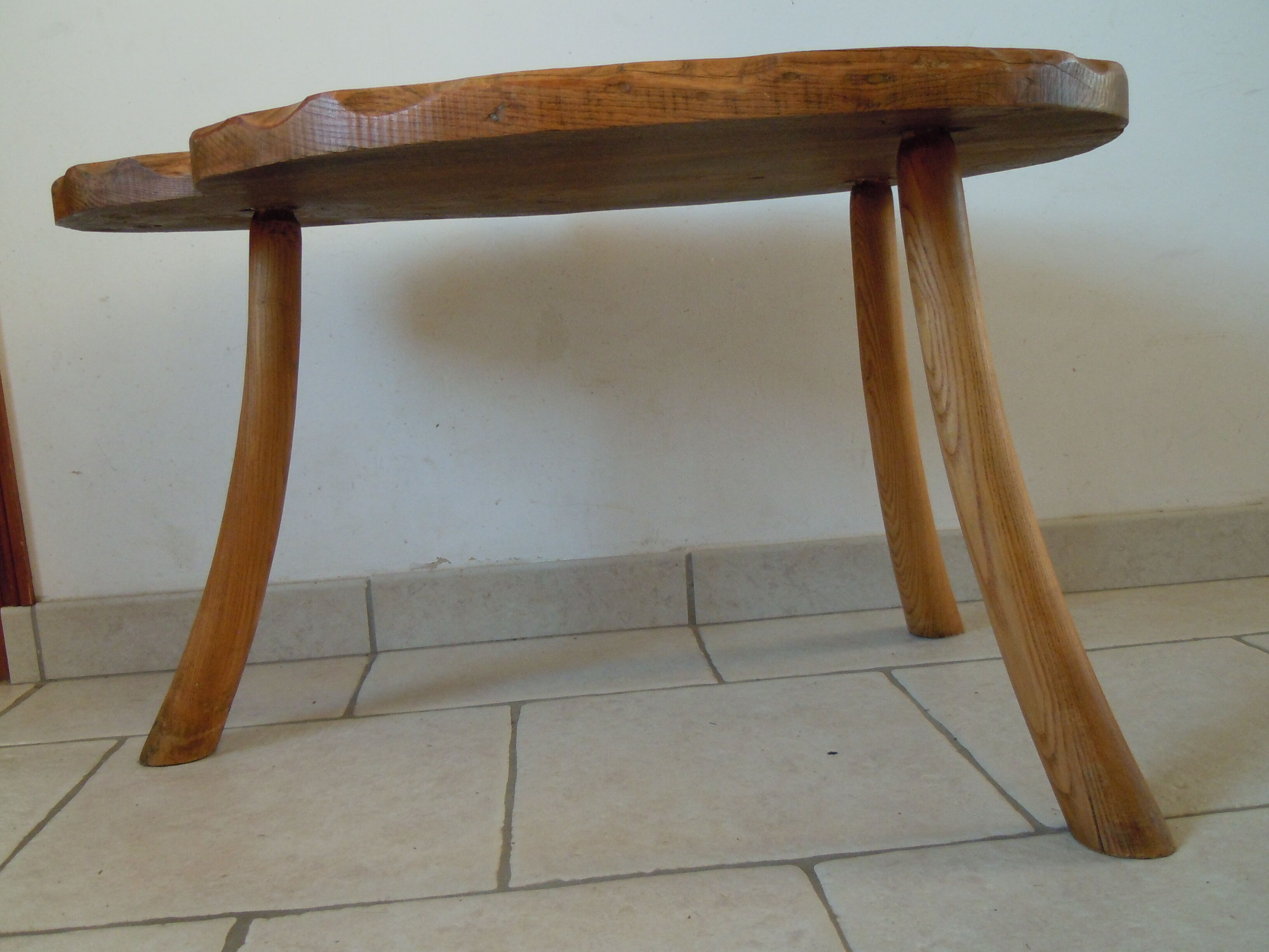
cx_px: 634
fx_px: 1100
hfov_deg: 60.0
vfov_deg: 46.8
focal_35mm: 30
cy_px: 476
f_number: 3.5
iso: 400
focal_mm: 5.4
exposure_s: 1/30
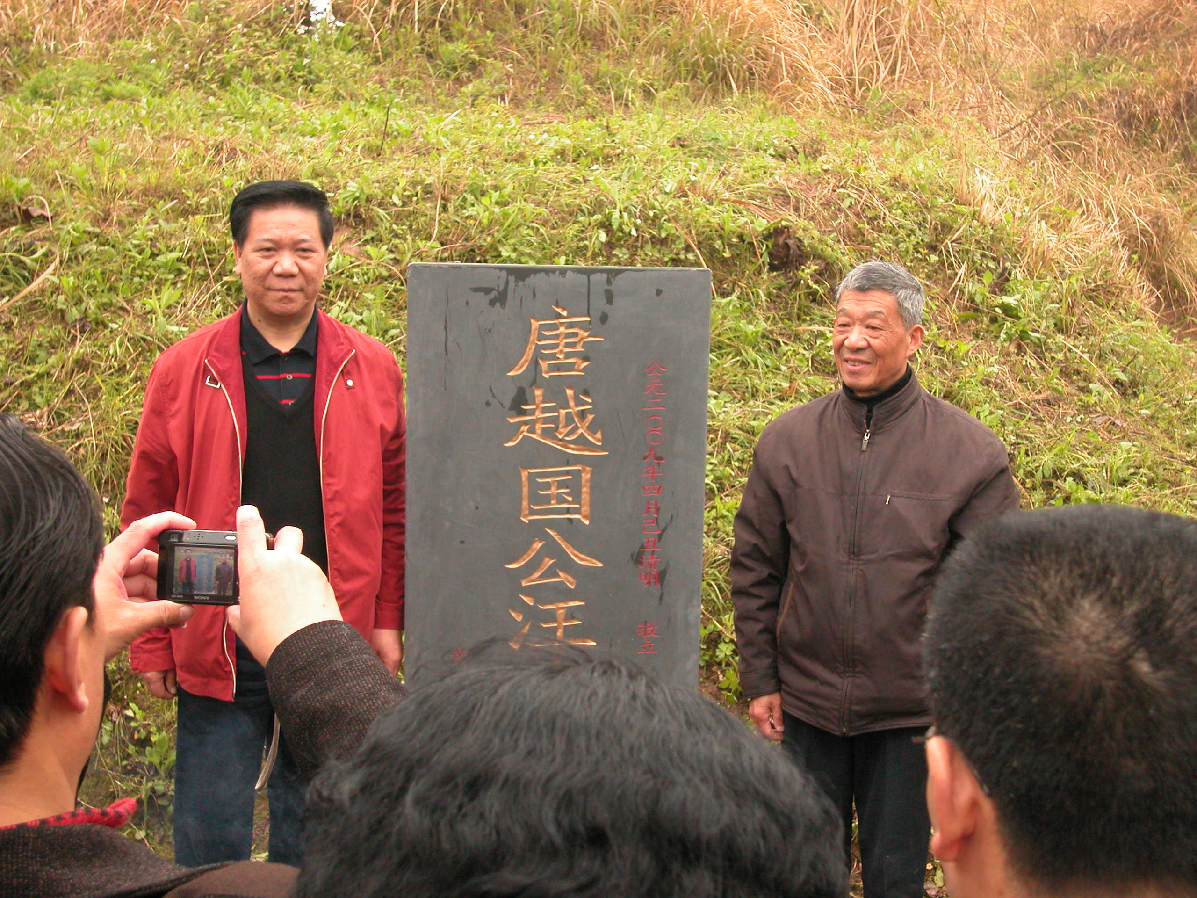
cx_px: 598
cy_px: 449
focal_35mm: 54
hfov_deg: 35.5
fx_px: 1867
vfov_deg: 27.0
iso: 200
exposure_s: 1/155
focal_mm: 13.6
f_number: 4
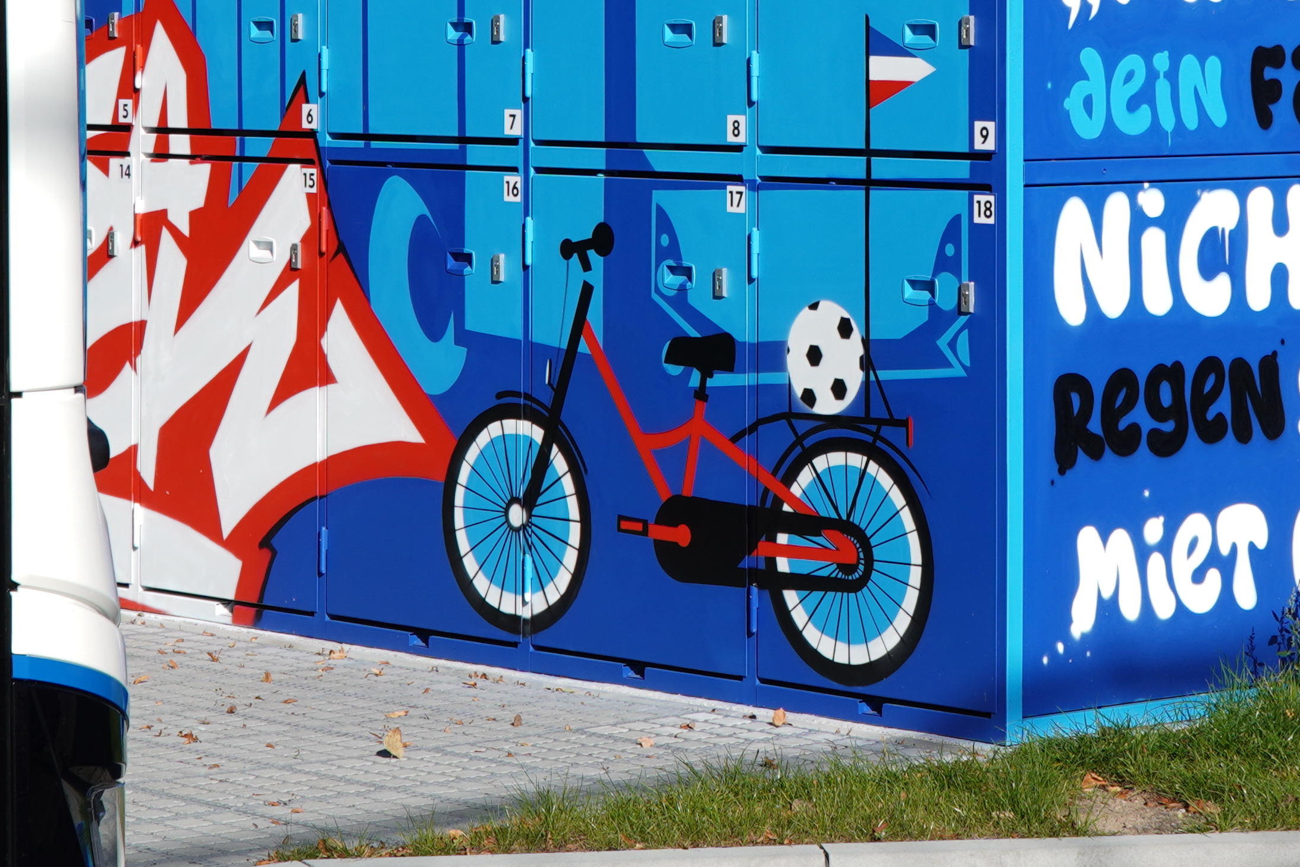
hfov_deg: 17.1
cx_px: 861
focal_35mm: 119
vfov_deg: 11.4
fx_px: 4311
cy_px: -37
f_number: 8
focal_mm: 29
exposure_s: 1/200
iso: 50
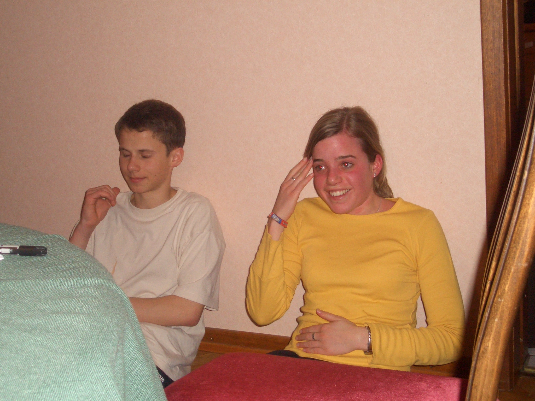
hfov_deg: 36.8
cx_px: 268
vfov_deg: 28.0
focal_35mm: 52
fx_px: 804
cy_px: 200
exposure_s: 1/40
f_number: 4.6
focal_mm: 6.9
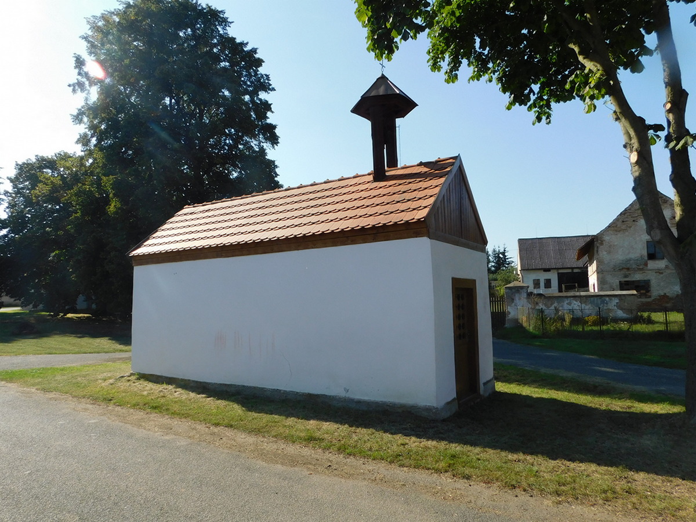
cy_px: 261
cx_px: 348
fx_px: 462
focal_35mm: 23
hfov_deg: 73.9
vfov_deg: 58.9
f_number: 3
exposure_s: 1/1250
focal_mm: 4
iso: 125
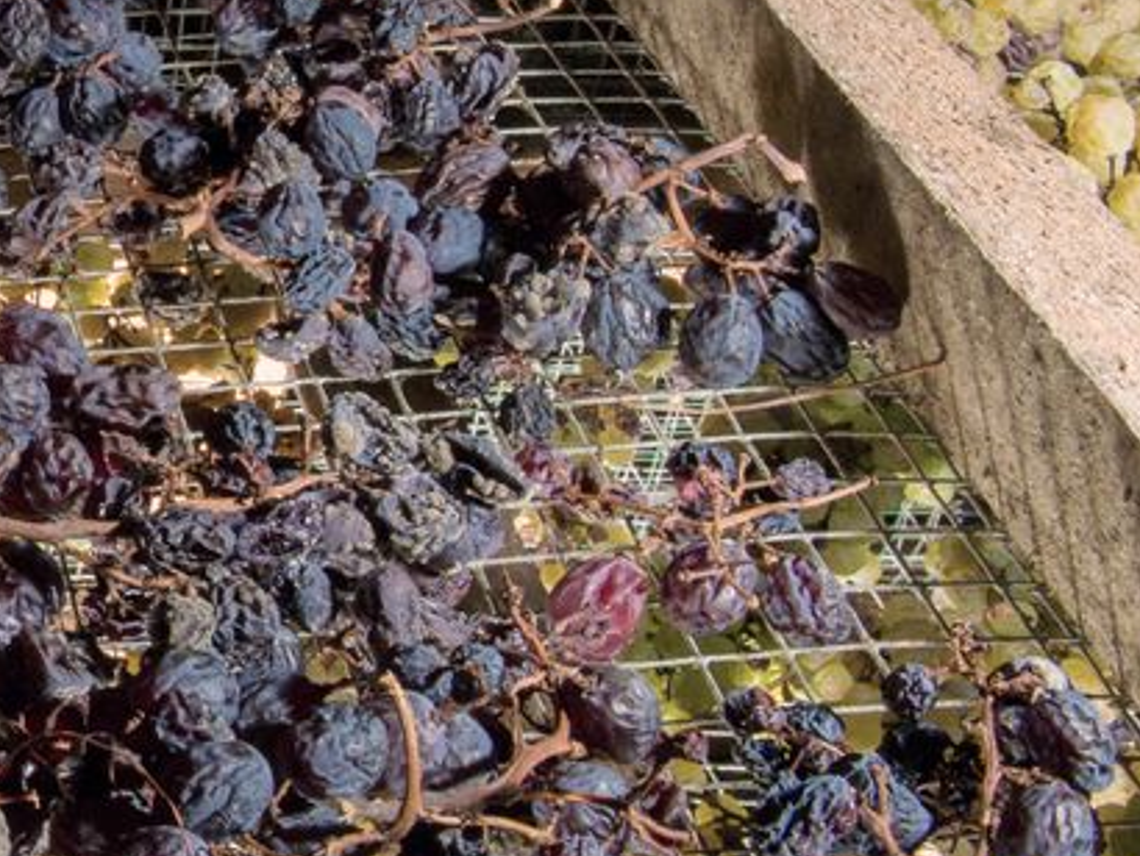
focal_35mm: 72
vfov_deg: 20.4
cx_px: -456
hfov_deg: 23.0
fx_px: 2373
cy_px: 303
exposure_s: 1/250
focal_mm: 24
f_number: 22
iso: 400
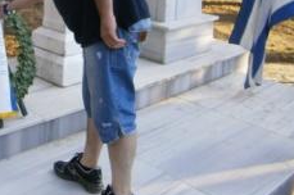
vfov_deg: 23.9
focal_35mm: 53
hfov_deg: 35.6
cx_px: 37
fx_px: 432
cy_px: -15
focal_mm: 4.7
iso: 80
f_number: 2.8
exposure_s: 1/160
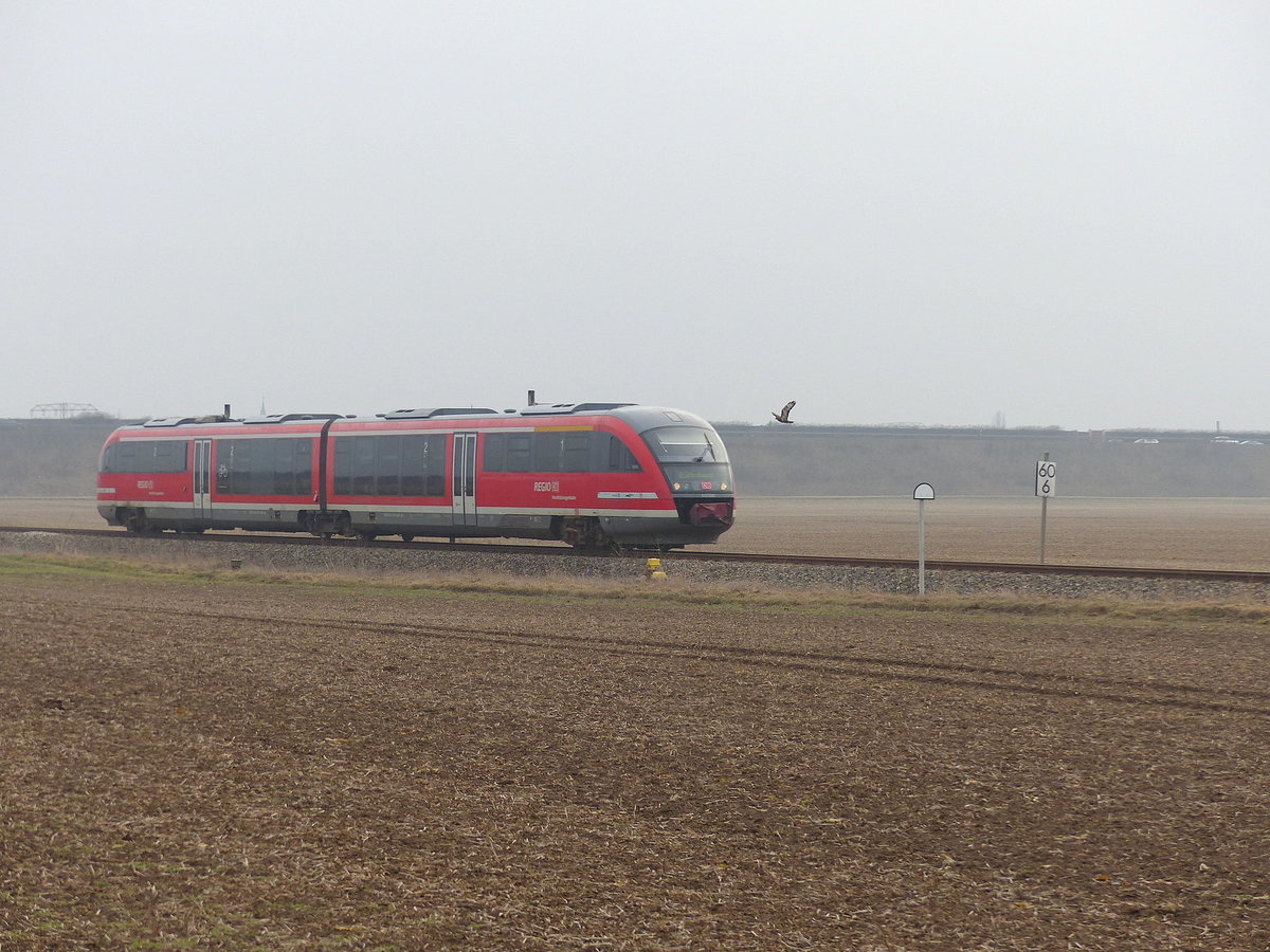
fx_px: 3632
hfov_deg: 19.8
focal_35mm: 99
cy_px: 476
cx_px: 635
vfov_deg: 14.9
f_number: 3.2
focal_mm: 17.8
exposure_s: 1/640
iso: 100
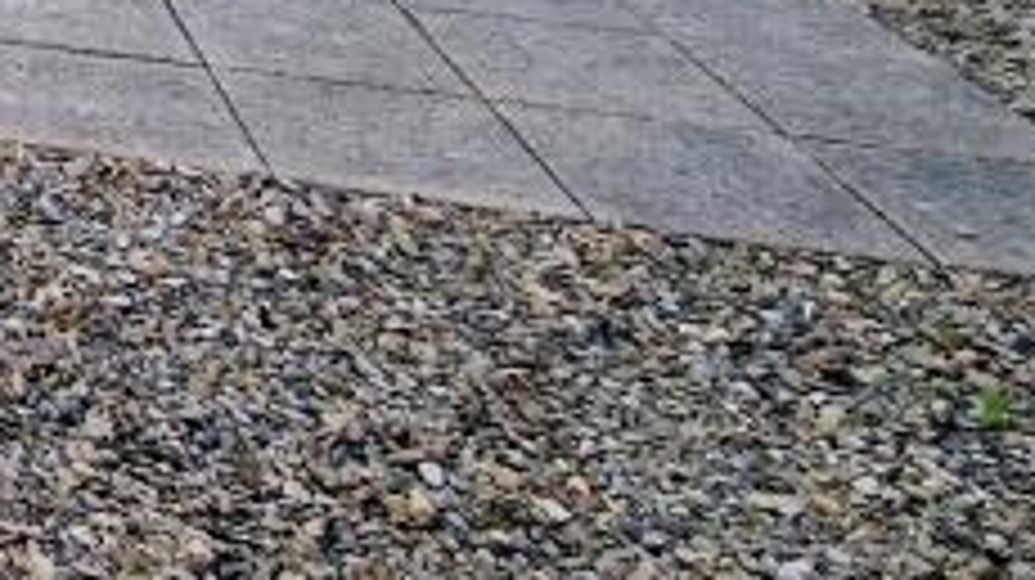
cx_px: -986
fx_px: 1728
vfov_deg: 14.4
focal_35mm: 63
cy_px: -706
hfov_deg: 19.8
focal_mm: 2.2
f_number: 2.2
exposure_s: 1/1111
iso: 50
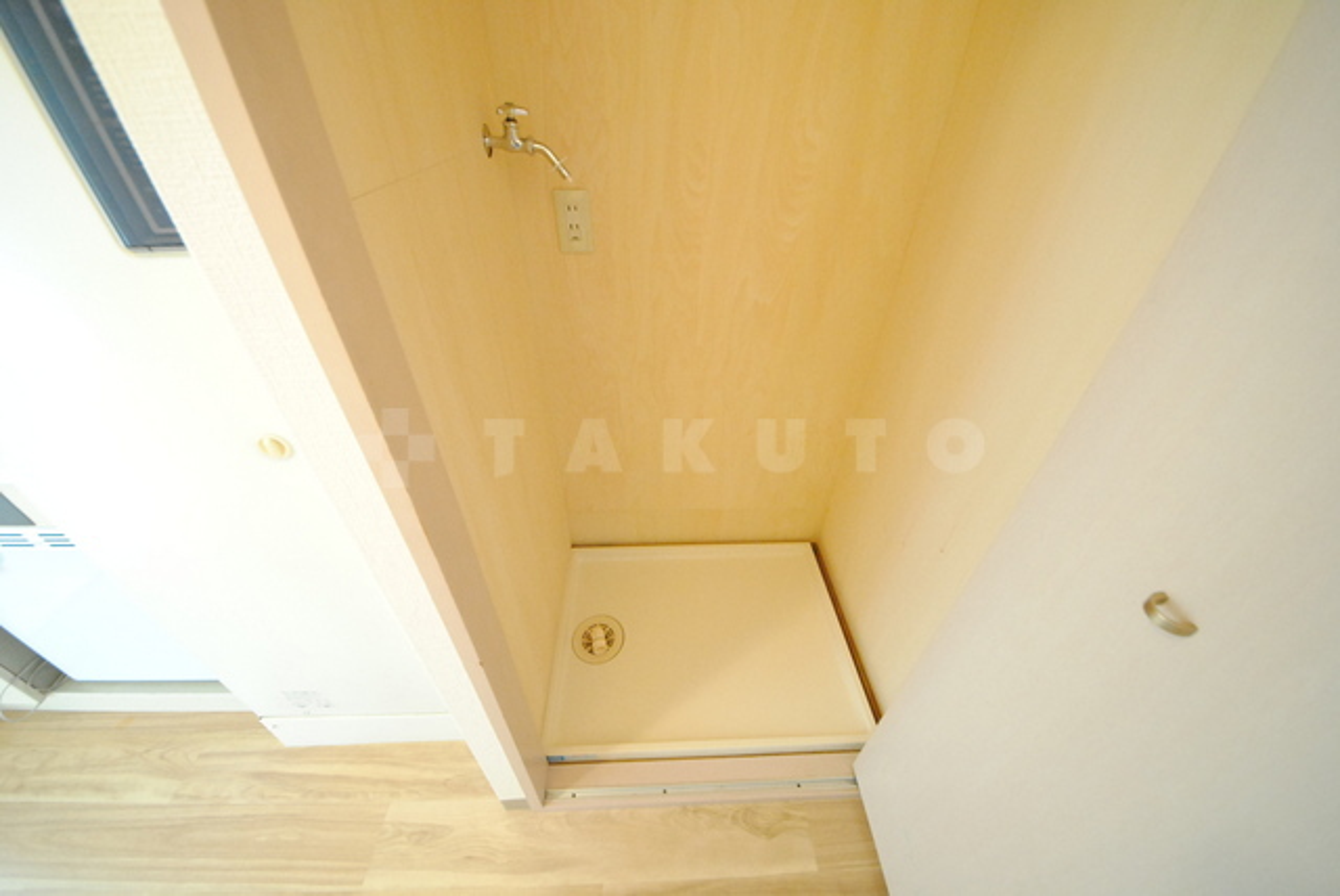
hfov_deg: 112.6
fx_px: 447
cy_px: 448
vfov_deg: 90.1
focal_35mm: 12
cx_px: 670
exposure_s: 1/13
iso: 1600
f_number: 4.5
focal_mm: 8
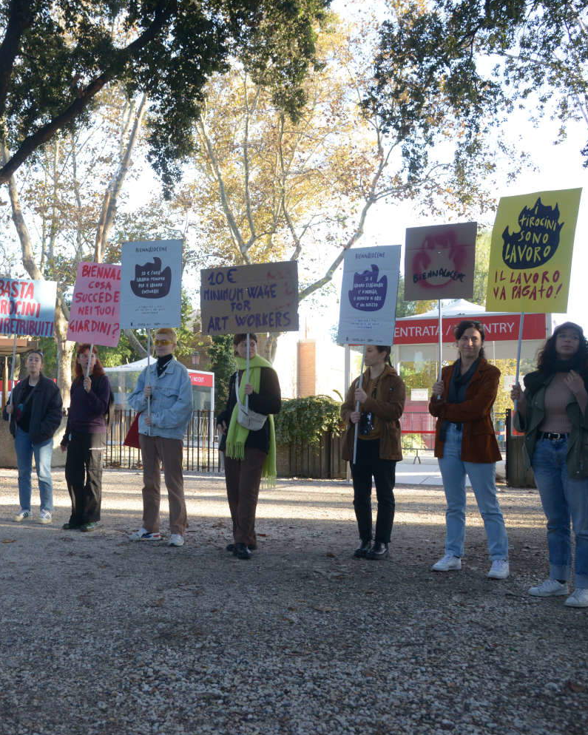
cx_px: 163
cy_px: 368
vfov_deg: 52.8
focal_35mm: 34
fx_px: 740
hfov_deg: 42.3
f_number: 5.6
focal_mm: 24
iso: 800
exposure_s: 1/200
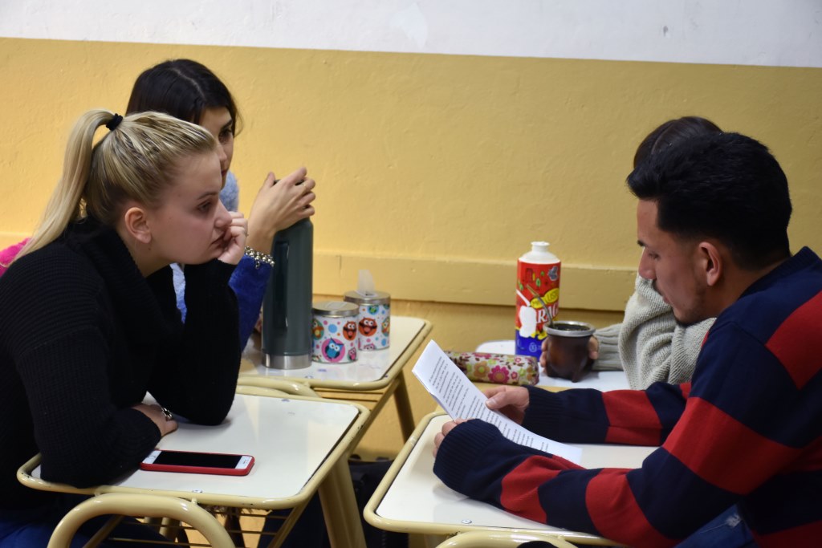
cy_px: 274
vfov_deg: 18.2
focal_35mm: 75
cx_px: 411
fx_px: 1713
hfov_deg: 27.0
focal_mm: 50
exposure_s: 1/30
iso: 800
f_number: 4.8
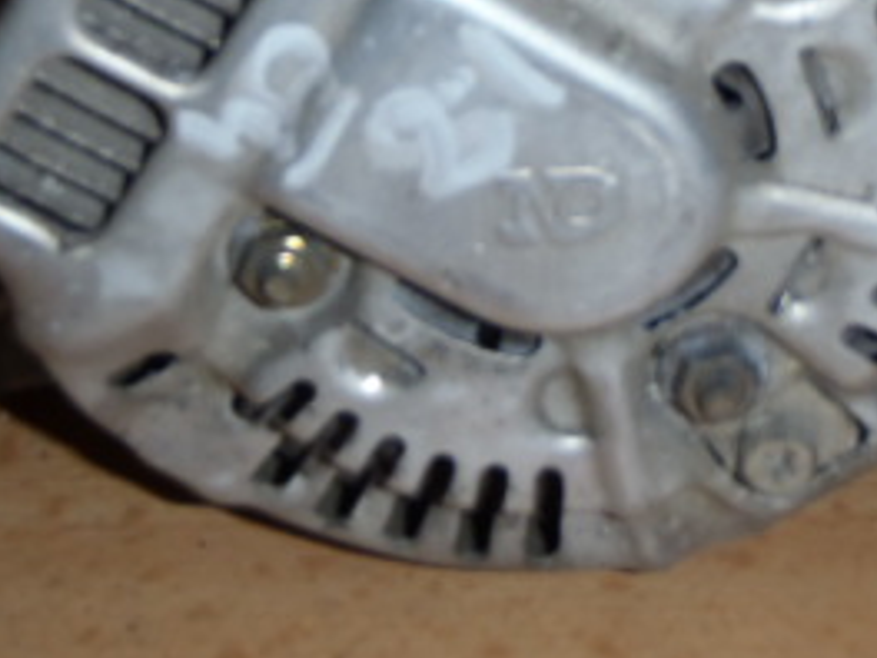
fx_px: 2331
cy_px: -50
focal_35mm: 92
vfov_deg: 15.7
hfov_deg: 21.3
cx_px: 445
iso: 100
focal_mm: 6.83
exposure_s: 1/40
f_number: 4.6
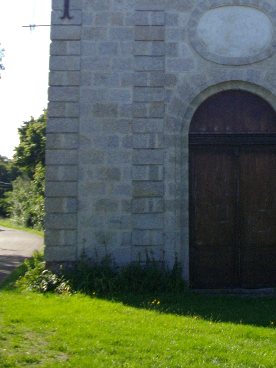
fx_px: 797
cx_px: 237
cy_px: 26
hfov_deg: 19.4
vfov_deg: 25.1
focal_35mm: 75
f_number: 5.6
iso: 100
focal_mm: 6.2
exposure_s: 1/200
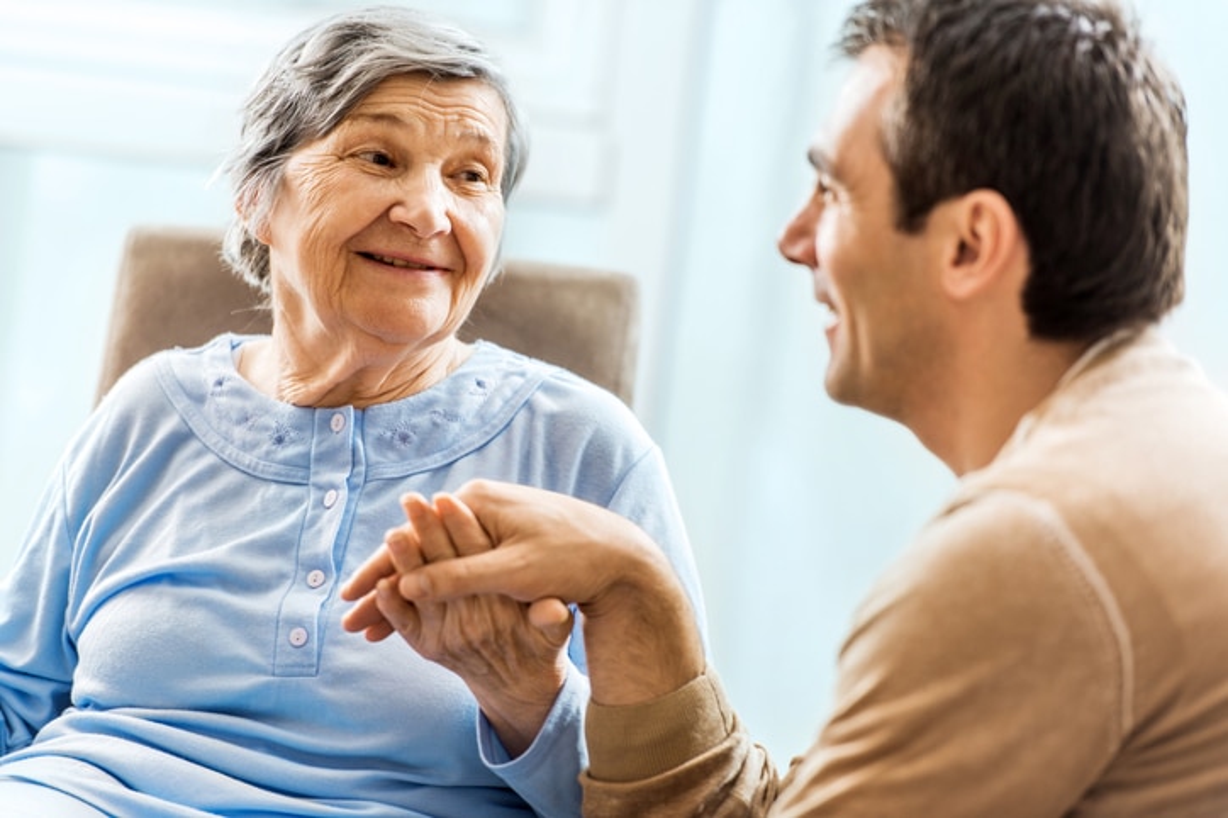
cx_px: 614
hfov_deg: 10.3
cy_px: 409
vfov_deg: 6.9
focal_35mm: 200
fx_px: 6819
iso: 100
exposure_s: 1/80
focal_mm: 200
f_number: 2.8
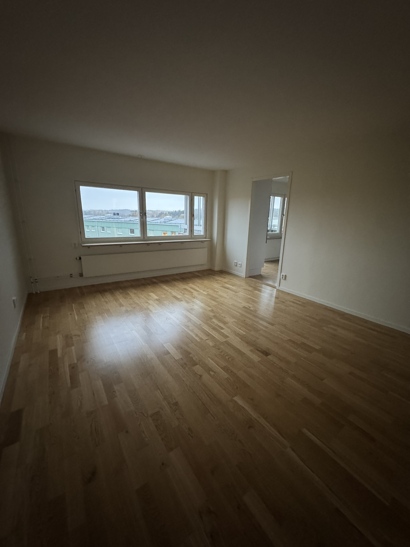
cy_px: 274
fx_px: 221
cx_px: 205
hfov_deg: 85.7
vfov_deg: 102.1
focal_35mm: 14
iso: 1000
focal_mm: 2.22
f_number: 2.2
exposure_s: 1/50
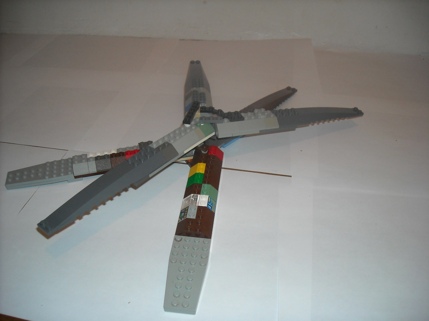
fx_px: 434
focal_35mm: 35
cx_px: 214
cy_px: 160
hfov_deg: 52.6
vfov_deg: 40.7
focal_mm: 5.7
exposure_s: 1/60
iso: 200
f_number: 2.8
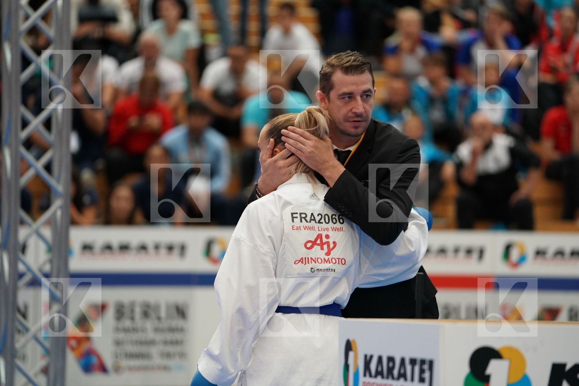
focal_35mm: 200
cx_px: 290
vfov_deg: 6.9
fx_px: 3216
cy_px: 193
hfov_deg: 10.3
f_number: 2.8
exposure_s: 1/1000
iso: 2500
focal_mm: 200
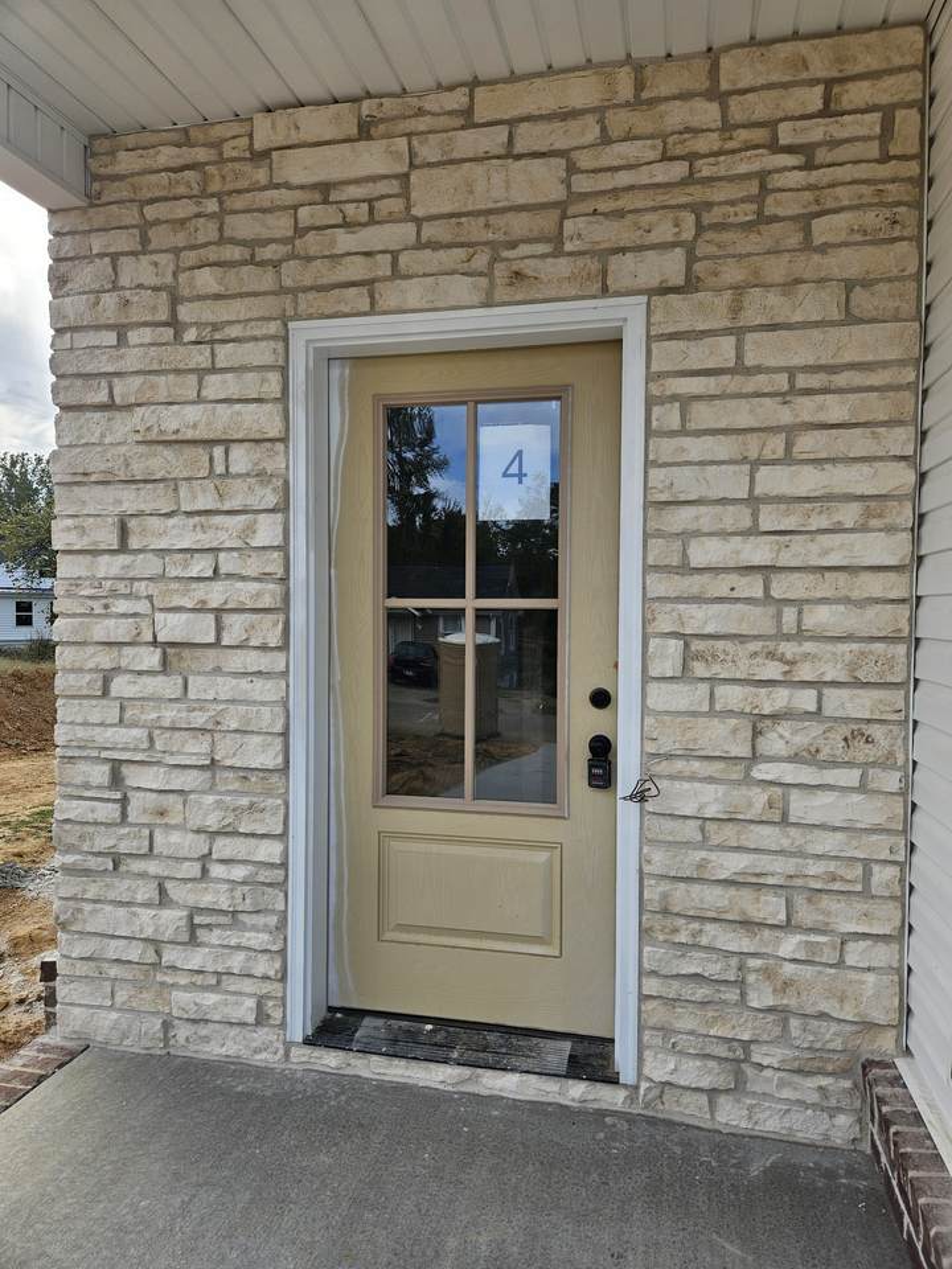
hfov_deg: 58.9
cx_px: 476
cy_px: 634
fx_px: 843
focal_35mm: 23
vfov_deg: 73.9
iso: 25
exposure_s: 1/711
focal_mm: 5.4
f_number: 1.8
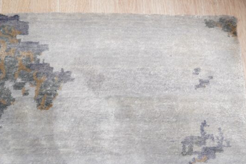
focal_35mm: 51
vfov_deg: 26.5
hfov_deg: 38.9
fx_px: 349
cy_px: 91
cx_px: 120
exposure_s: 1/160
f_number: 4.5
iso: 400
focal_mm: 30
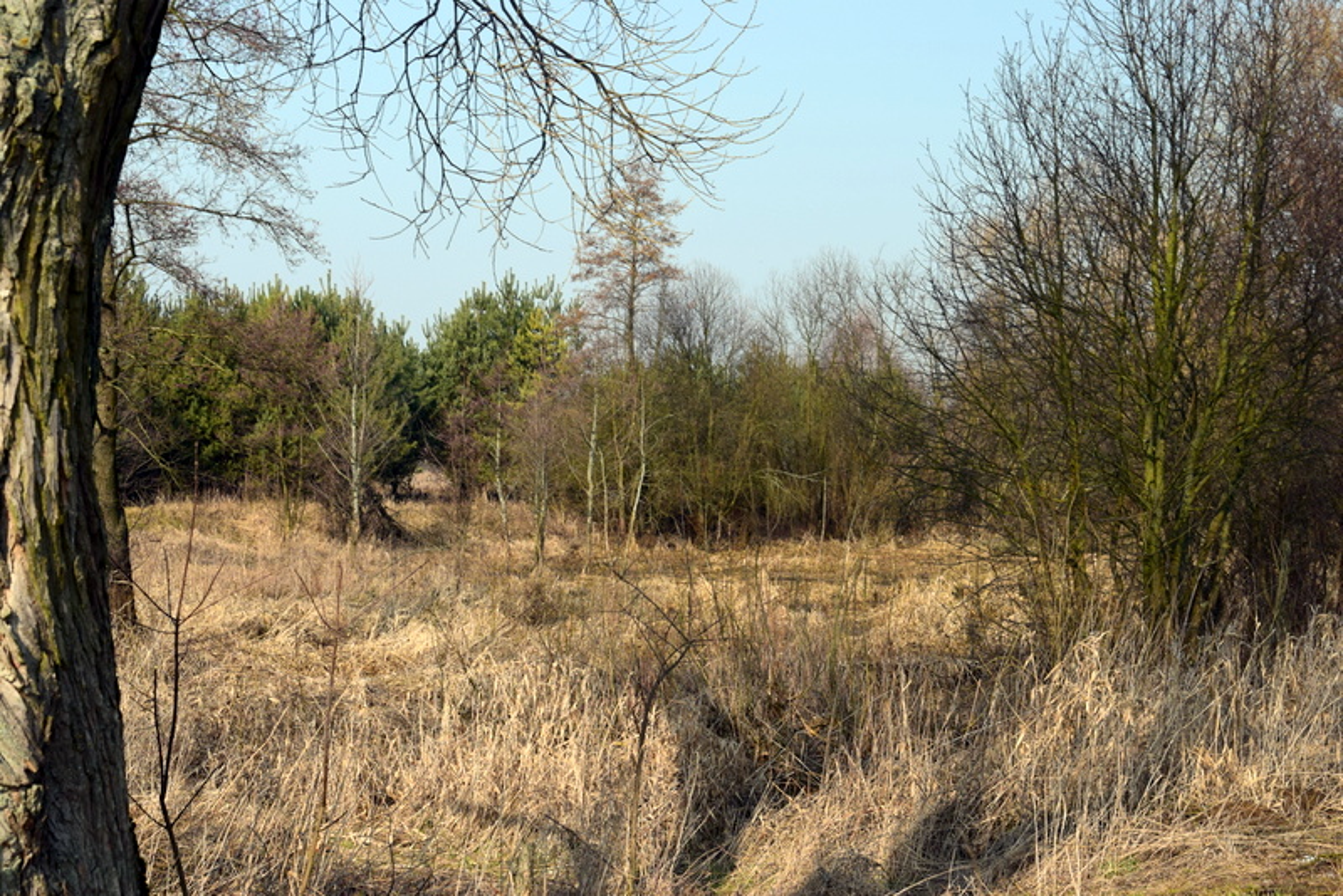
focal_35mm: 63
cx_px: 672
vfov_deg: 21.6
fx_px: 2351
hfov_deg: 31.9
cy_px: 448
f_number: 10
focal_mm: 42
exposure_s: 1/250
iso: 400
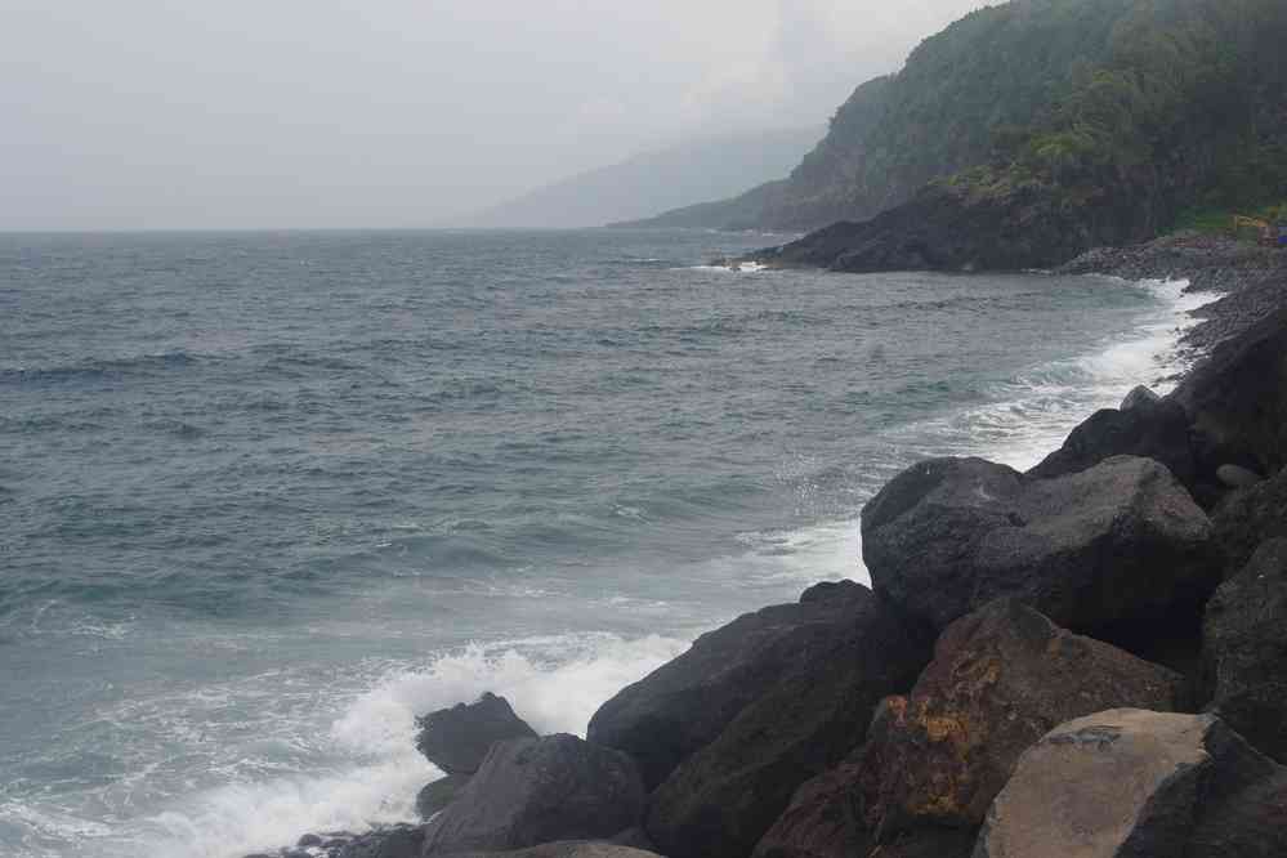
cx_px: 644
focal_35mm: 52
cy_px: 429
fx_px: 1877
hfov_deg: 37.9
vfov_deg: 25.8
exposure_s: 1/100
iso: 200
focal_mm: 35
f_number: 11
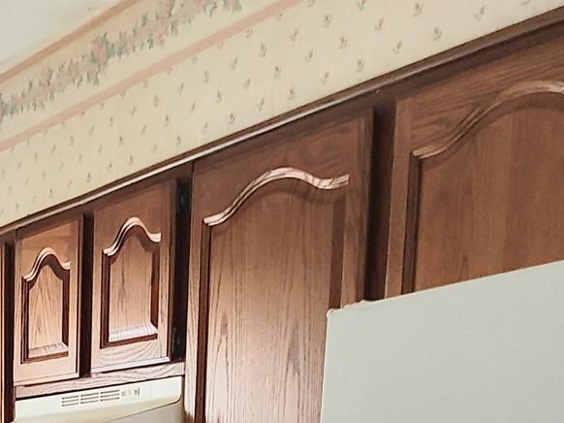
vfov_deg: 15.0
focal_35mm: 88
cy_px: 714
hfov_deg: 21.6
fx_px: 1433
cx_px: 15
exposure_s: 1/120
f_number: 1.5
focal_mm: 4.15
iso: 149
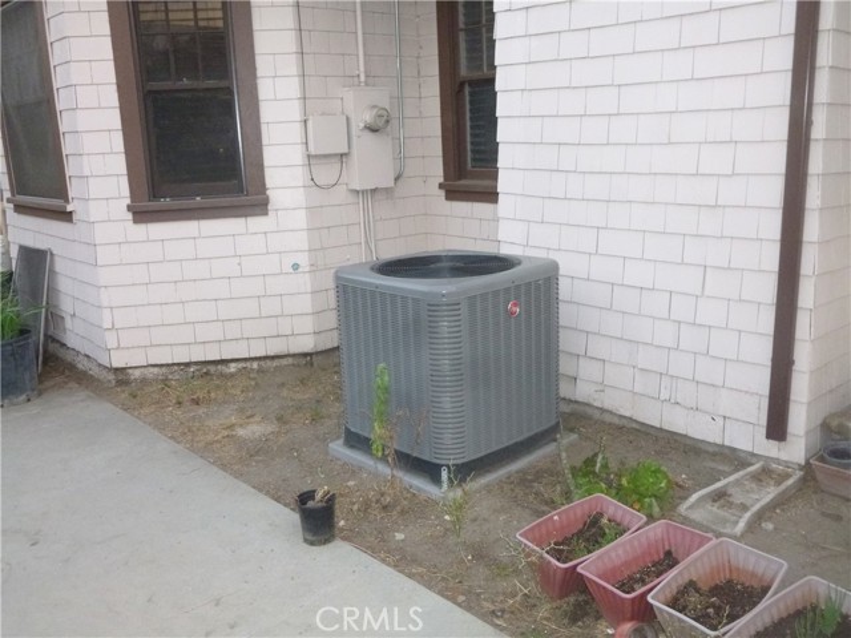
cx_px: 426
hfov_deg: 58.4
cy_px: 319
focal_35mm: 31
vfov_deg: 45.4
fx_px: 762
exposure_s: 1/60
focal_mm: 5.6
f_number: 3.4
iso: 500
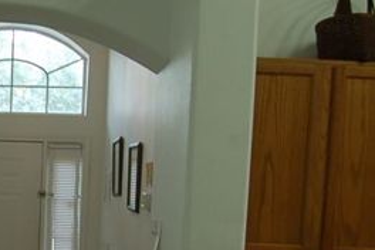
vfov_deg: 18.2
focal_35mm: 72
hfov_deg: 26.4
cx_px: -8
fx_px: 750
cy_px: 276
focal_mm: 18
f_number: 4.5
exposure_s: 1/80
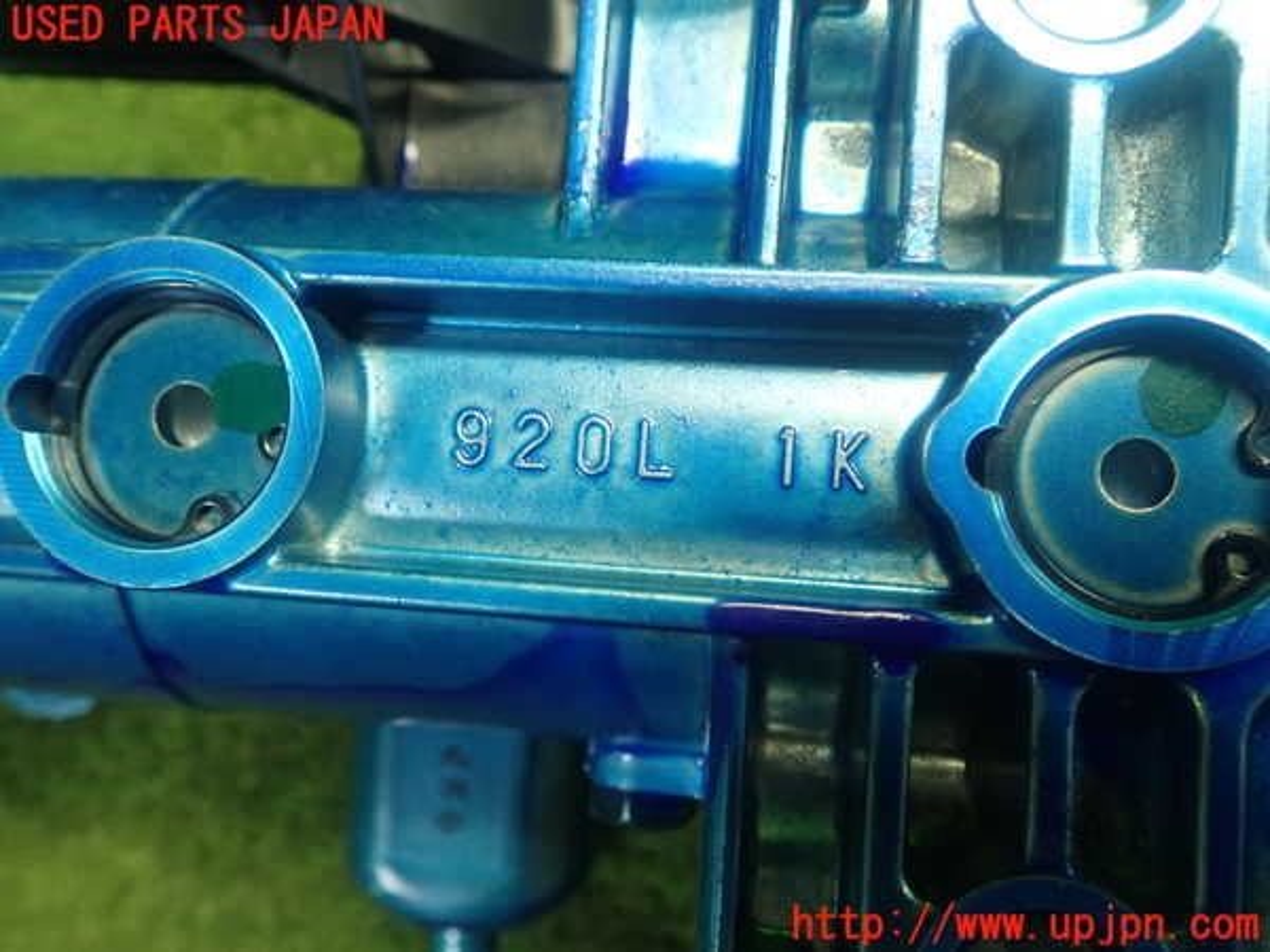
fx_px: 1101
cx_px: 635
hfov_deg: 60.0
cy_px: 476
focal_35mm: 30
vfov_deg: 46.8
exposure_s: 1/30
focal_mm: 5.4
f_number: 2.3
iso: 320
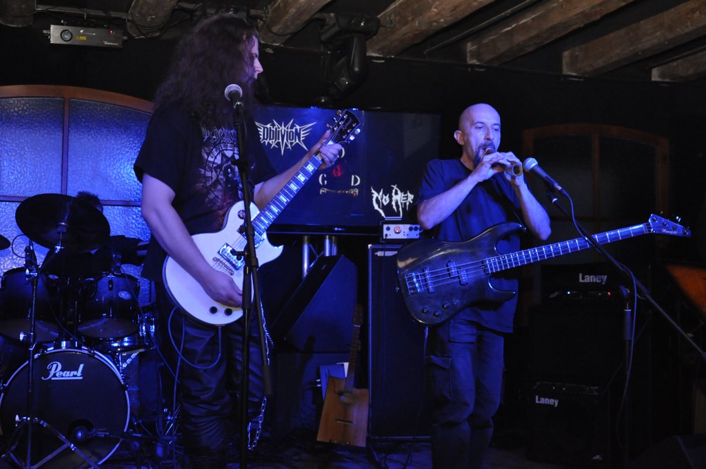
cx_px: 353
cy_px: 234
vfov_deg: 28.0
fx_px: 940
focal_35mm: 48
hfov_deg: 41.2
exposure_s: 1/250
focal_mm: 32
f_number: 4.2
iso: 2000
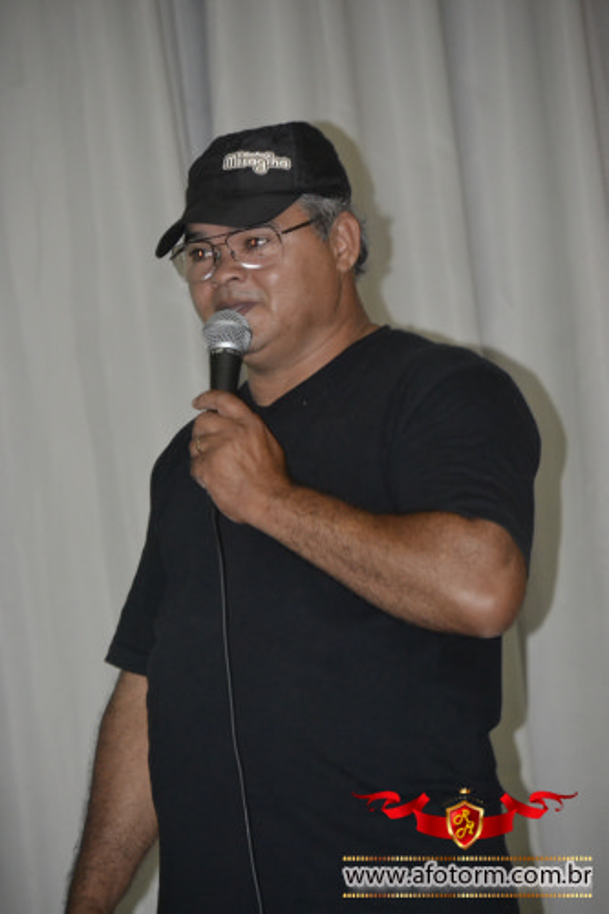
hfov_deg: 6.8
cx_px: 304
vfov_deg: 10.2
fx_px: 5142
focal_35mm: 202
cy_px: 457
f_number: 5.6
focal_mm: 135
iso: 3200
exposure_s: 1/60
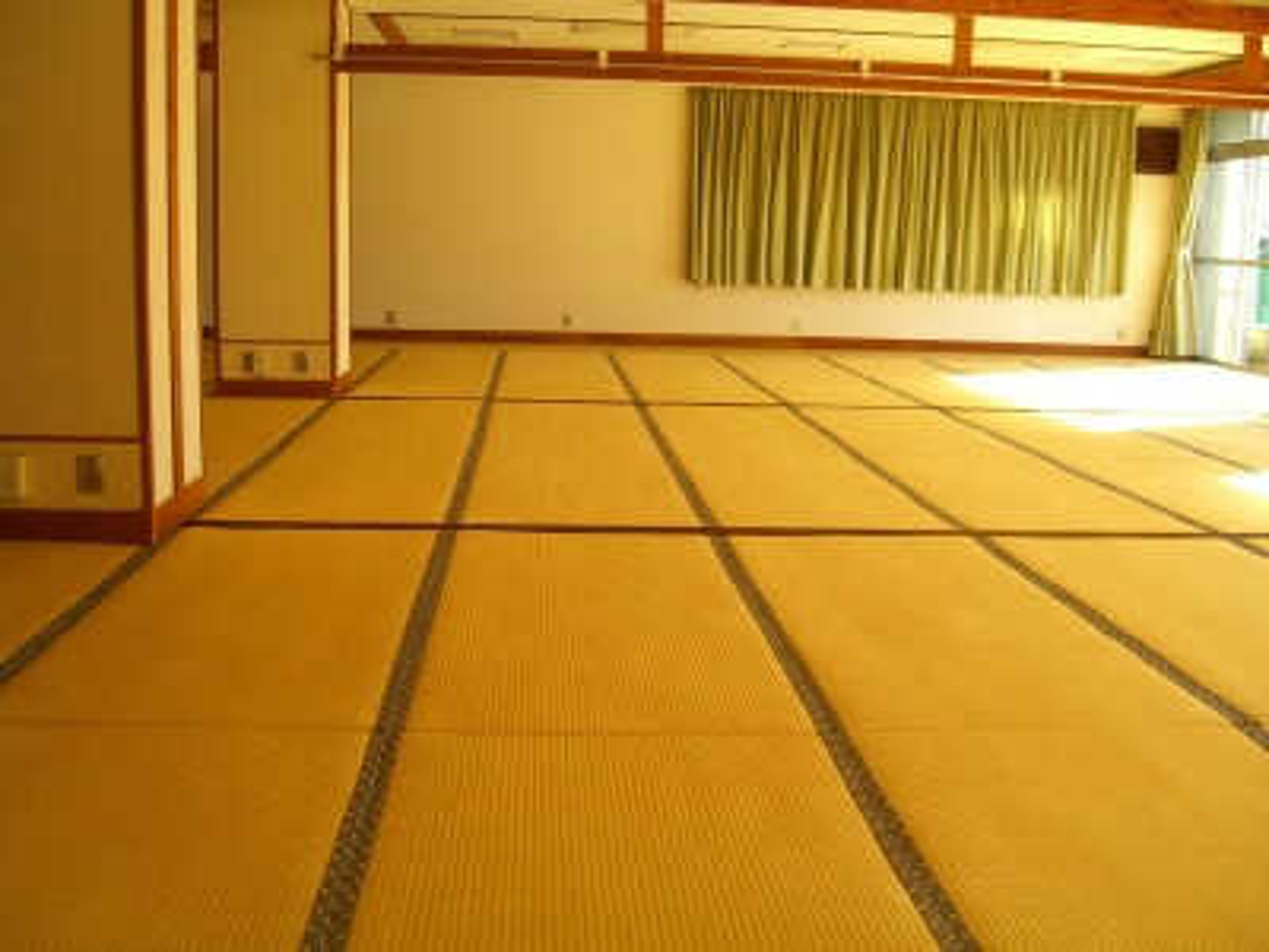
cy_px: 476
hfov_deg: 49.0
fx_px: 1393
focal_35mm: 38
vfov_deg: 37.7
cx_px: 634
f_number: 2.8
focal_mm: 7.9
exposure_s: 1/100
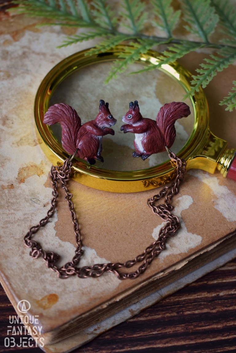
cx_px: 118
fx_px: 619
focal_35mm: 63
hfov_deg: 21.6
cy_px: 176
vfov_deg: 31.9
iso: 720
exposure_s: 1/60
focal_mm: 42
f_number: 5
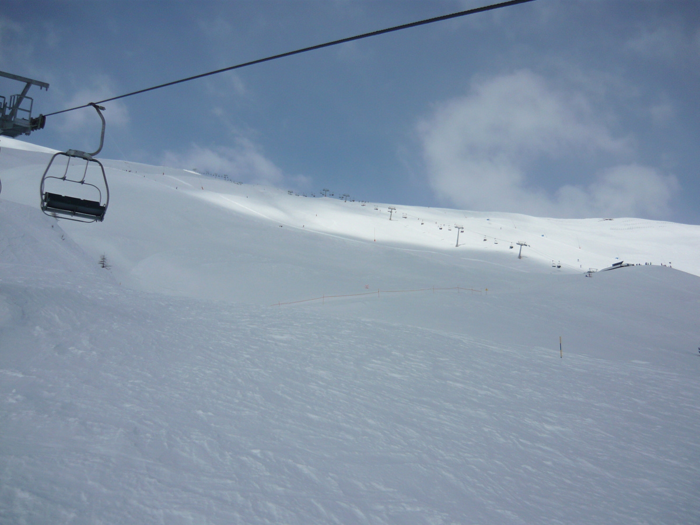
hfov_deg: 55.4
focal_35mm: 33
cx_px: 350
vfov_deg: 42.9
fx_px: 667
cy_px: 262
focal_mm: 5.5
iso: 100
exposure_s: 1/800
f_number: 8
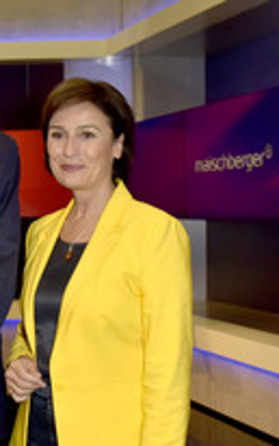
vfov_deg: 30.4
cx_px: 27
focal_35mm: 67
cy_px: 290
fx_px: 814
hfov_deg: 19.1
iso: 1250
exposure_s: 1/200
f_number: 6.3
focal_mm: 30
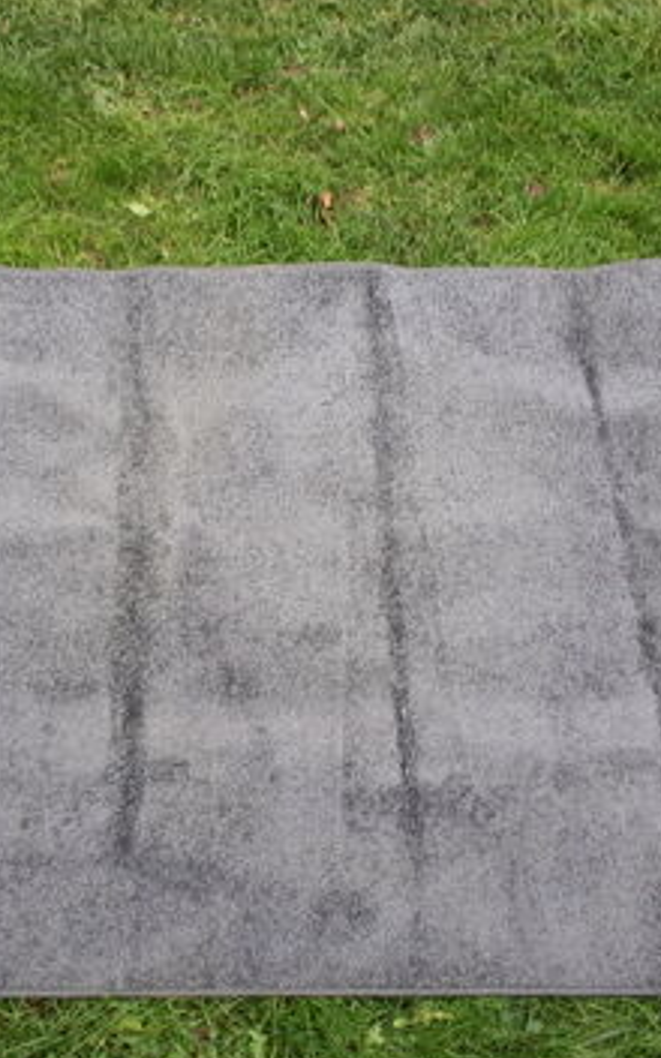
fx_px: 1124
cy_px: 535
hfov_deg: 32.6
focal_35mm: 39
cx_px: 249
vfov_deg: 50.4
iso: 160
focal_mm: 3.6
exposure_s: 1/33
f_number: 1.9
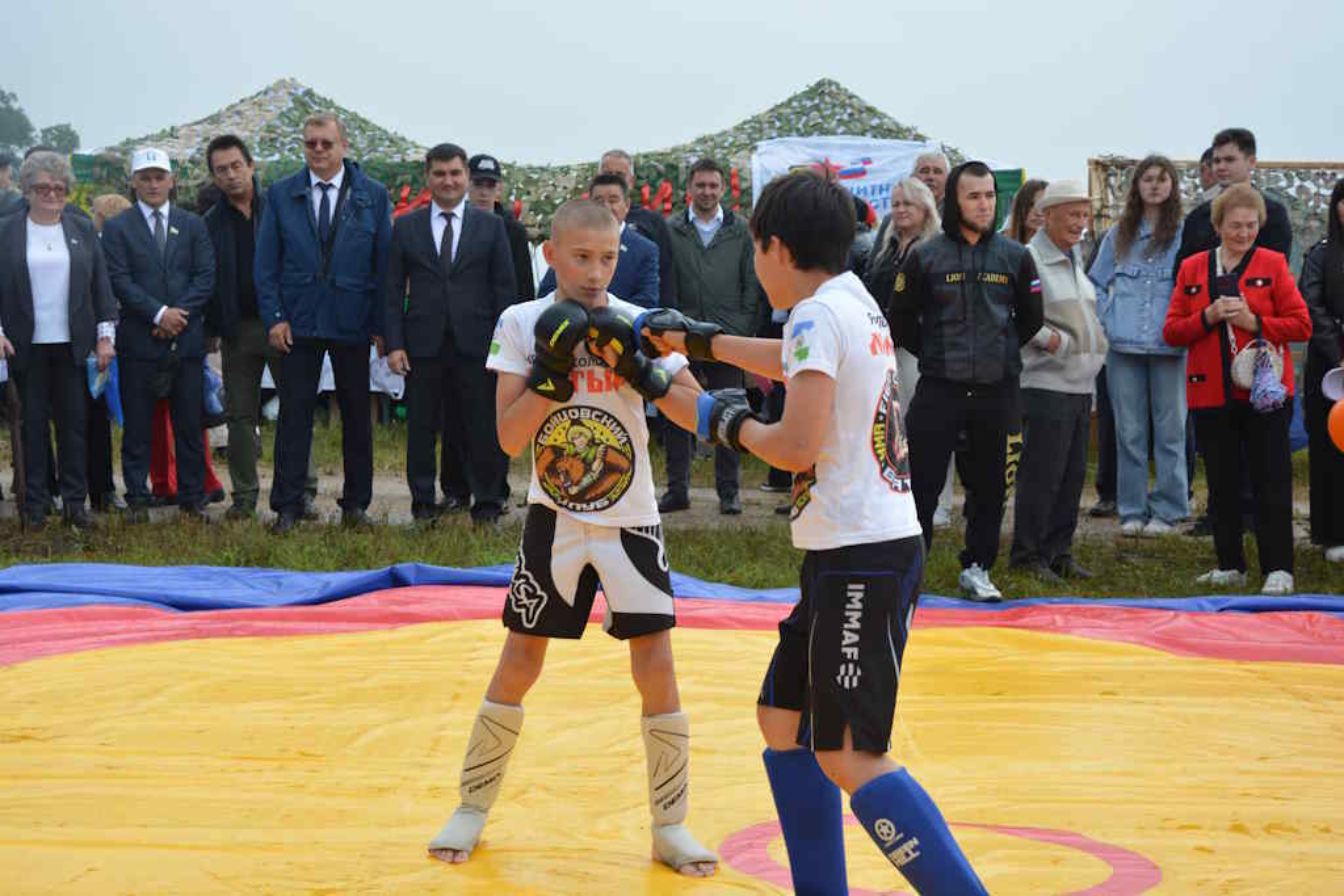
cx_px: 672
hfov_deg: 27.0
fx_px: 2800
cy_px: 448
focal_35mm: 75
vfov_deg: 18.2
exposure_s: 1/250
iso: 200
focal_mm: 50
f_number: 8
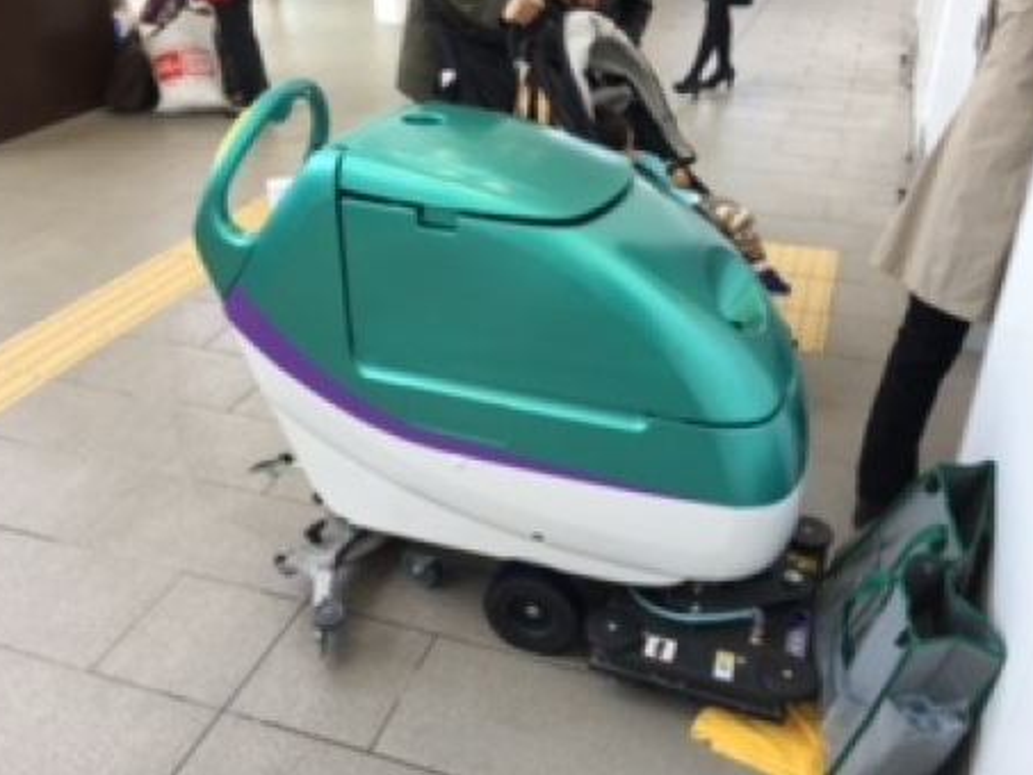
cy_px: 350
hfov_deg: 56.8
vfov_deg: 44.1
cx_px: 538
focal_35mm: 32
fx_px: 955
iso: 40
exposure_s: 1/120
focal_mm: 4.15
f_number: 2.2
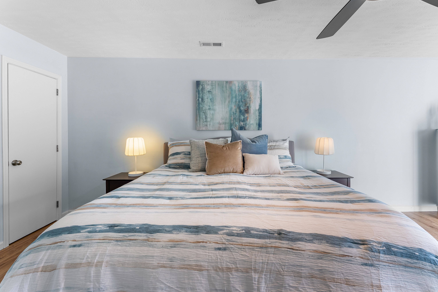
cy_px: 143
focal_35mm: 15
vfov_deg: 77.4
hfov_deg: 100.3
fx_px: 183
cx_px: 231
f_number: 9
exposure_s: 1/2.5
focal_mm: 14
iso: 100
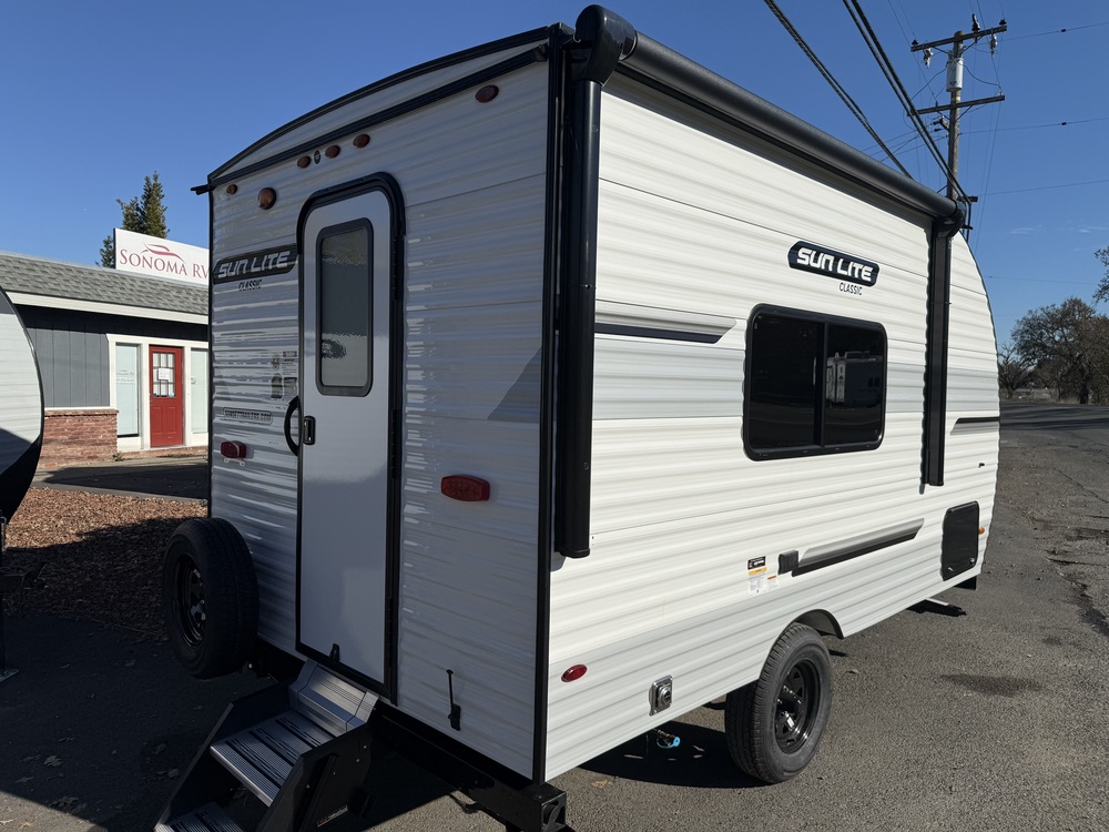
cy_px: 416
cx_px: 554
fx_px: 769
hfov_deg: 71.6
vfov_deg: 56.8
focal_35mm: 24
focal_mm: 6.76
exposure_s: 1/11905
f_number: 1.78
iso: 80
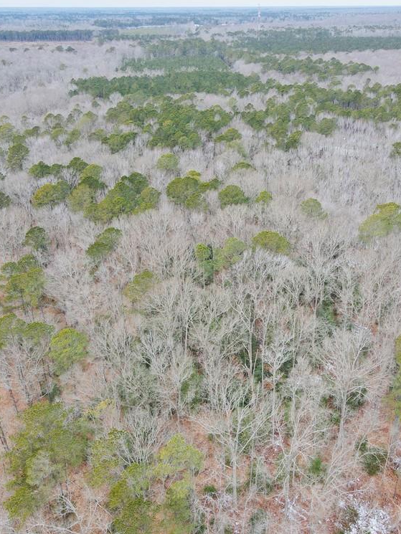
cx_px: 244
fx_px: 510
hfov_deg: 42.7
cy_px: 260
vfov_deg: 55.3
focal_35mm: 33
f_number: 2.8
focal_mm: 4.5
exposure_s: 1/90
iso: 100
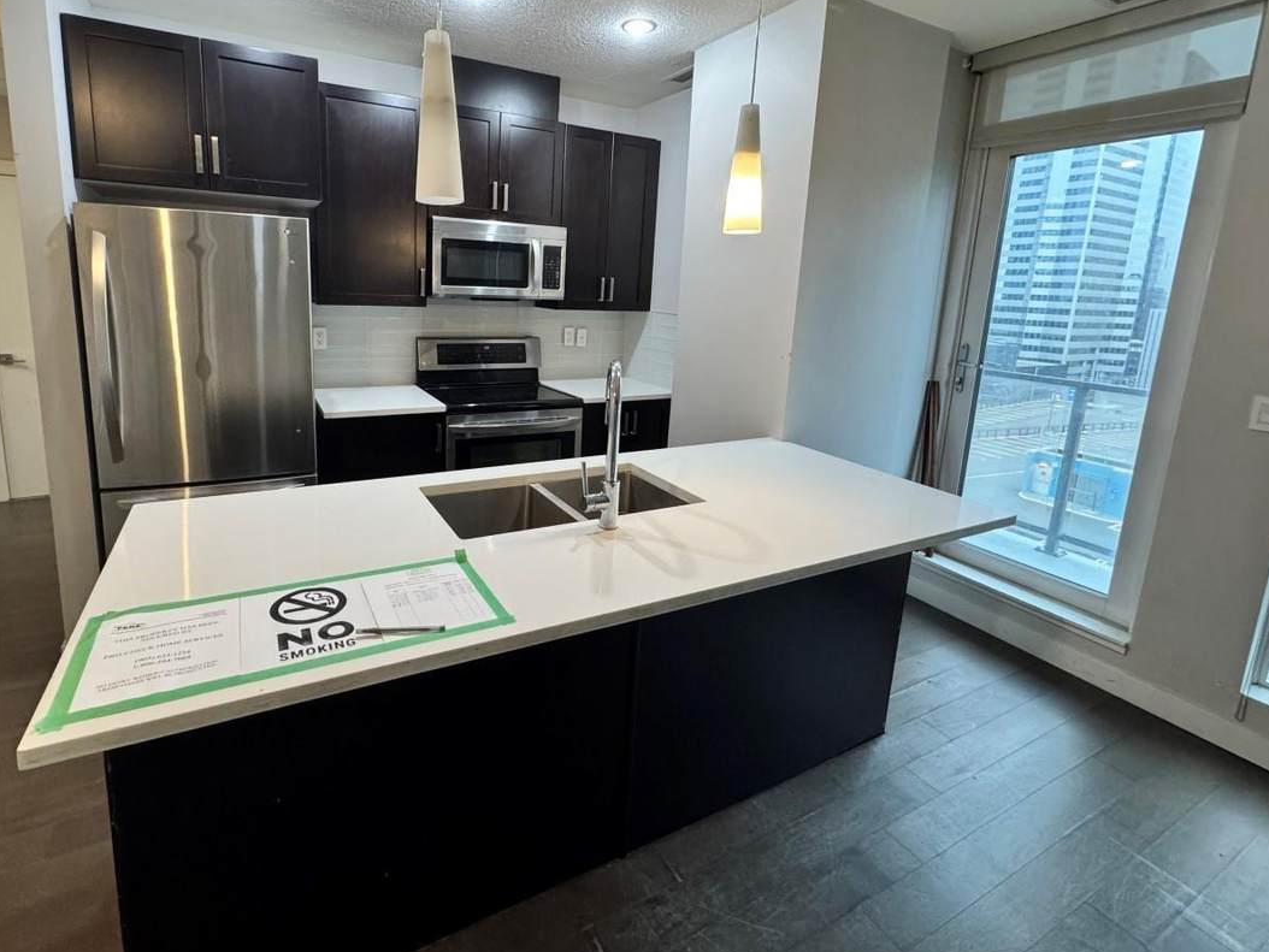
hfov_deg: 90.6
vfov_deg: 74.1
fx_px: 623
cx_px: 555
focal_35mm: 17
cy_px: 391
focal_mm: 2.22
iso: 320
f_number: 2.2
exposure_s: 1/120
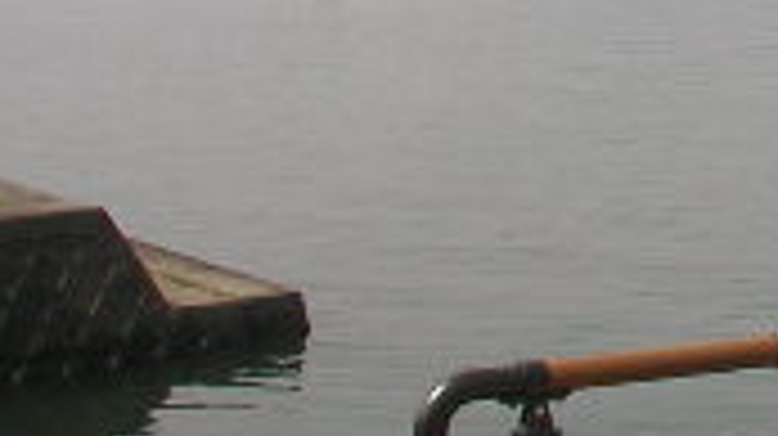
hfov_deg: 14.0
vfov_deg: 8.1
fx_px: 3071
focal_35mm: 149
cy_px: 99
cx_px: 962
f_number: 6.9
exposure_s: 1/500
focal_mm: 5.7
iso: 50
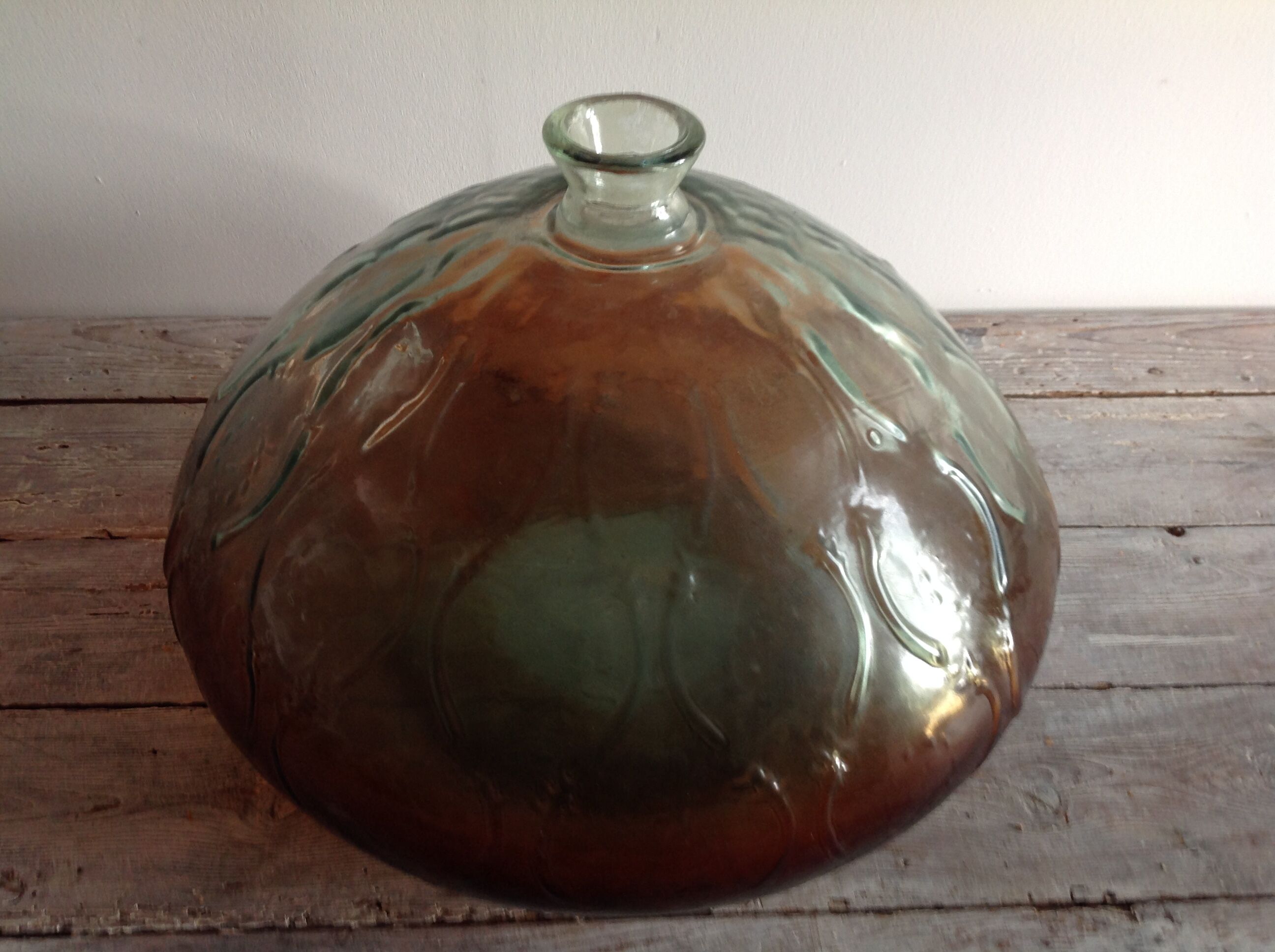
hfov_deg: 52.7
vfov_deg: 40.6
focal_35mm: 35
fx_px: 1287
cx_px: 638
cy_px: 476
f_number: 2.4
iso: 80
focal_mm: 4.28
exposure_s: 1/15
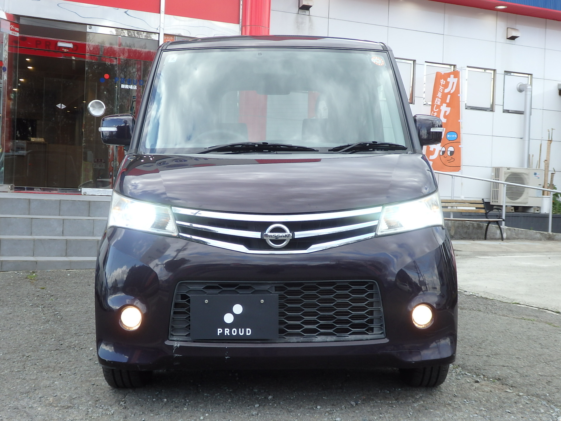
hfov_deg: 42.1
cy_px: 210
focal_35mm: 45
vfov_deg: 32.2
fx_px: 729
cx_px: 280
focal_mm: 8
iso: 125
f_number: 3.8
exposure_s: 1/200
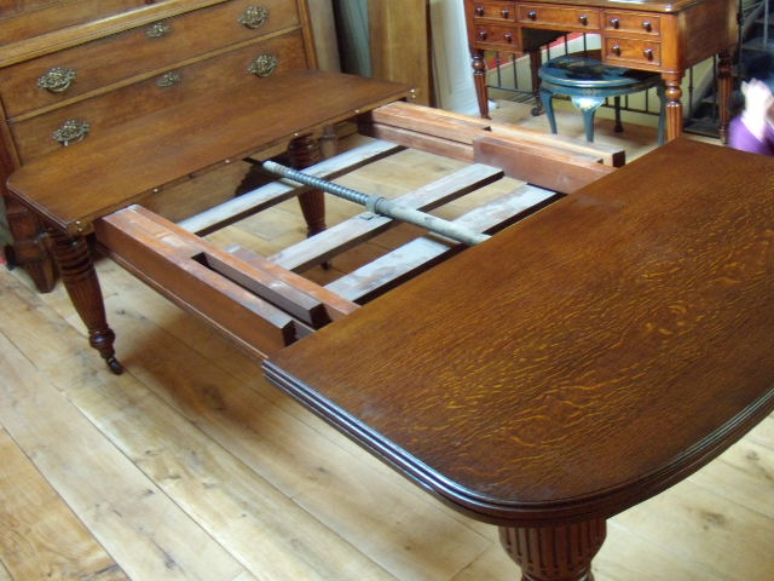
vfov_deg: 39.7
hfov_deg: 51.4
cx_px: 387
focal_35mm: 36
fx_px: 805
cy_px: 290
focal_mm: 6.4
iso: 400
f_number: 3.6
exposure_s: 1/10
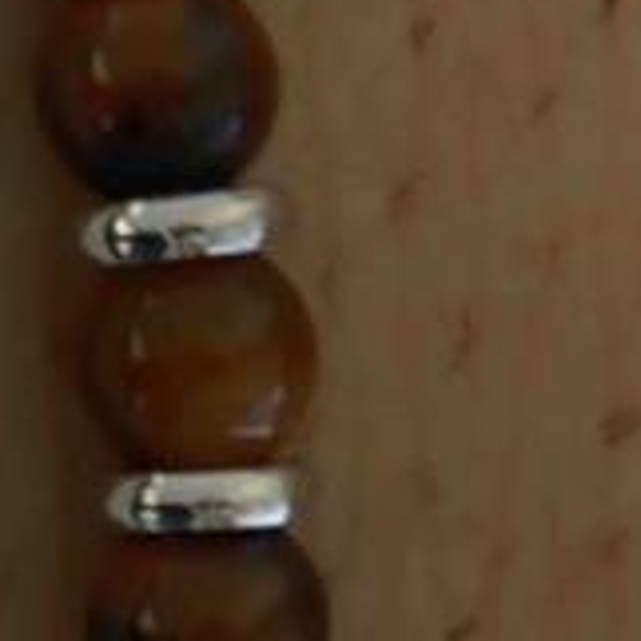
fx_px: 19127
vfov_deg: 1.9
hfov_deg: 1.9
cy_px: -123
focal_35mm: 913
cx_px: -72
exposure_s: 1/30
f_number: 4
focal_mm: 80
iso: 400
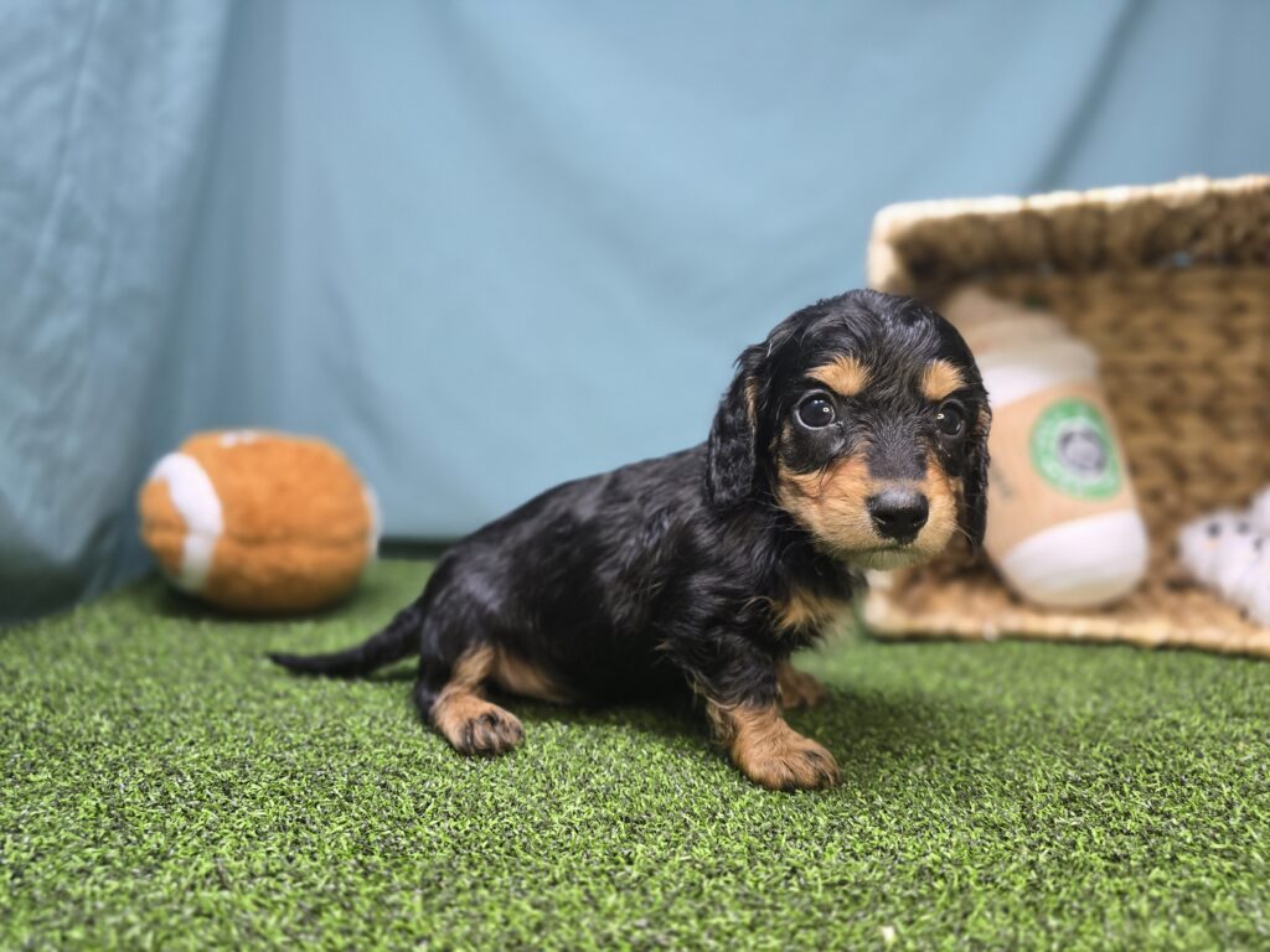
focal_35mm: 23
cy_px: 476
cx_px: 635
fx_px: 844
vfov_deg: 58.9
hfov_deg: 73.9
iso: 320
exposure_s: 1/240
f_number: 1.7
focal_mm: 6.3
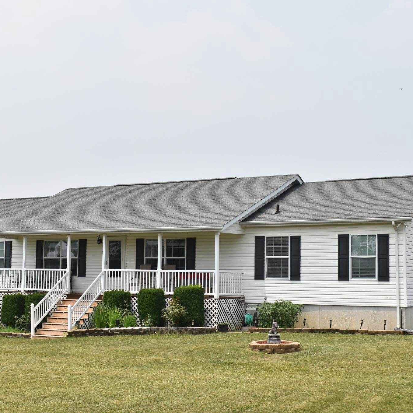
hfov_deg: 28.8
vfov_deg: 28.8
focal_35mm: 60
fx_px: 805
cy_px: 206
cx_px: 197
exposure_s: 1/400
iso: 200
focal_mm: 31
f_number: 10
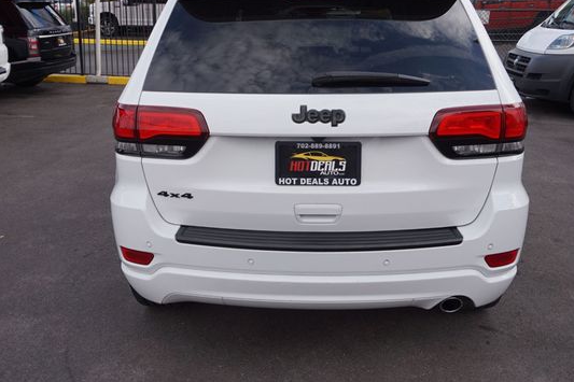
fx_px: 574
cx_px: 292
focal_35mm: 36
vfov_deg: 36.8
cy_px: 165
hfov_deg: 53.1
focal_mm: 20
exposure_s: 1/160
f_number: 6.3
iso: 100
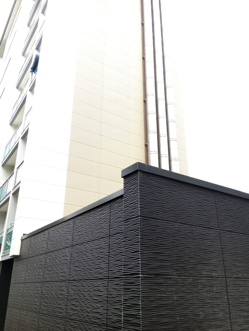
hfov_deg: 48.2
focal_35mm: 29
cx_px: 124
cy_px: 166
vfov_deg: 61.7
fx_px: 278
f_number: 2.2
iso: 32
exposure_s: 1/100
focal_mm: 4.15
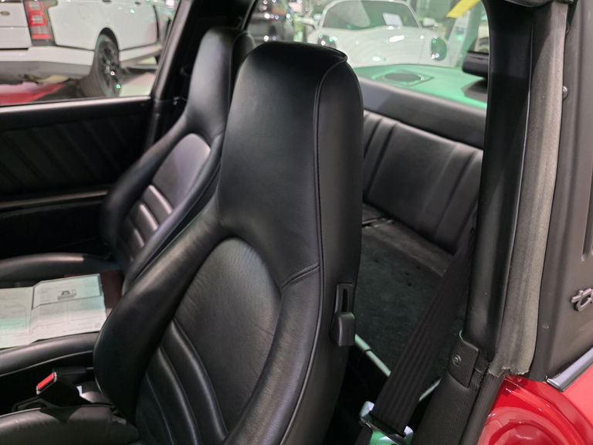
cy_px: 222
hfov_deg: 73.9
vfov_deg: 58.9
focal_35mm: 23
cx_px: 296
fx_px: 394
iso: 1600
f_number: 1.7
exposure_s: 1/30
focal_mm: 6.3
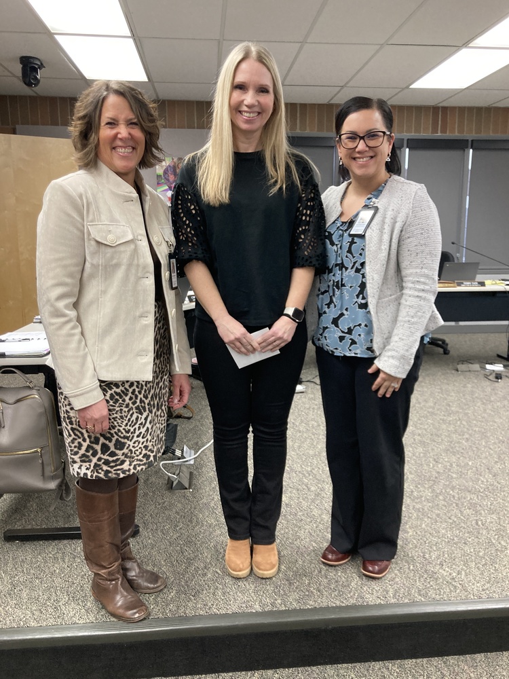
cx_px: 254
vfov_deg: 63.4
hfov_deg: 49.7
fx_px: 549
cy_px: 340
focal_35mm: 28
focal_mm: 3.99
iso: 200
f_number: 1.8
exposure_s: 1/60
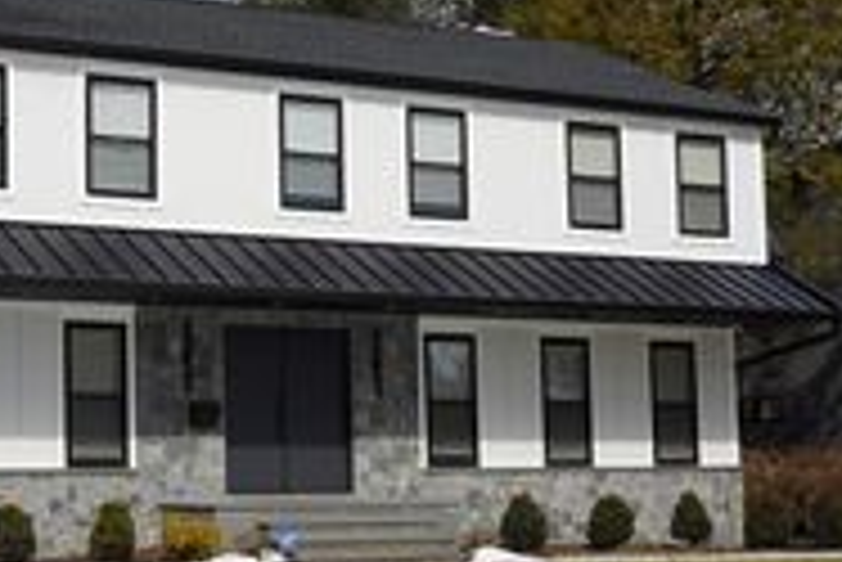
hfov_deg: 22.5
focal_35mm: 88
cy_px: 285
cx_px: 68
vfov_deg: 15.6
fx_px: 2060
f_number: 10
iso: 100
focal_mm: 22
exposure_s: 1/160
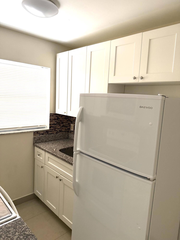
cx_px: 90
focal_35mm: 24
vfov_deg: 71.6
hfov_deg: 56.8
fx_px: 166
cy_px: 120
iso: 160
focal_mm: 6.76
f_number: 1.78
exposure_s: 1/121
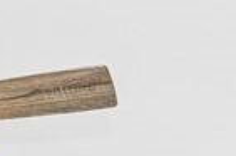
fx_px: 666
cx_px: 38
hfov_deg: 19.8
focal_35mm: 102
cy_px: 447
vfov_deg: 10.3
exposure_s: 1/50
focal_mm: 14
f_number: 5.6
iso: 800
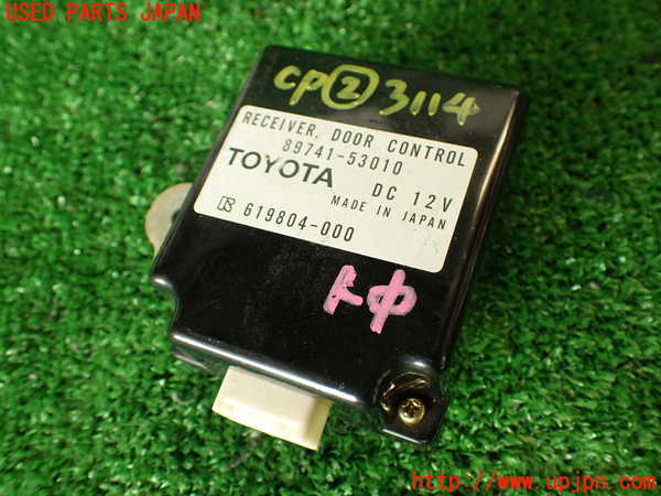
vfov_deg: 44.2
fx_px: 611
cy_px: 248
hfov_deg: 56.8
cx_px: 330
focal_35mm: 32
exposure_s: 1/60
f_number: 2.4
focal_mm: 5.79
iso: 160
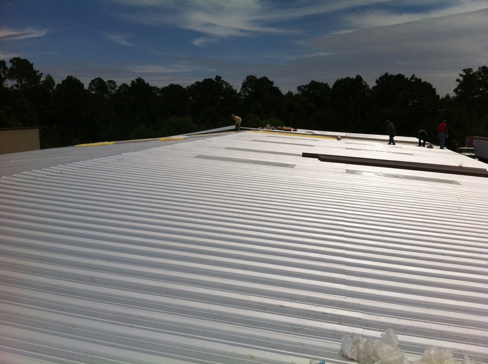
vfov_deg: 40.6
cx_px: 244
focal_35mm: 35
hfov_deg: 52.7
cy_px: 182
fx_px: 493
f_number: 2.8
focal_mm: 3.85
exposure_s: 1/7541
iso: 100
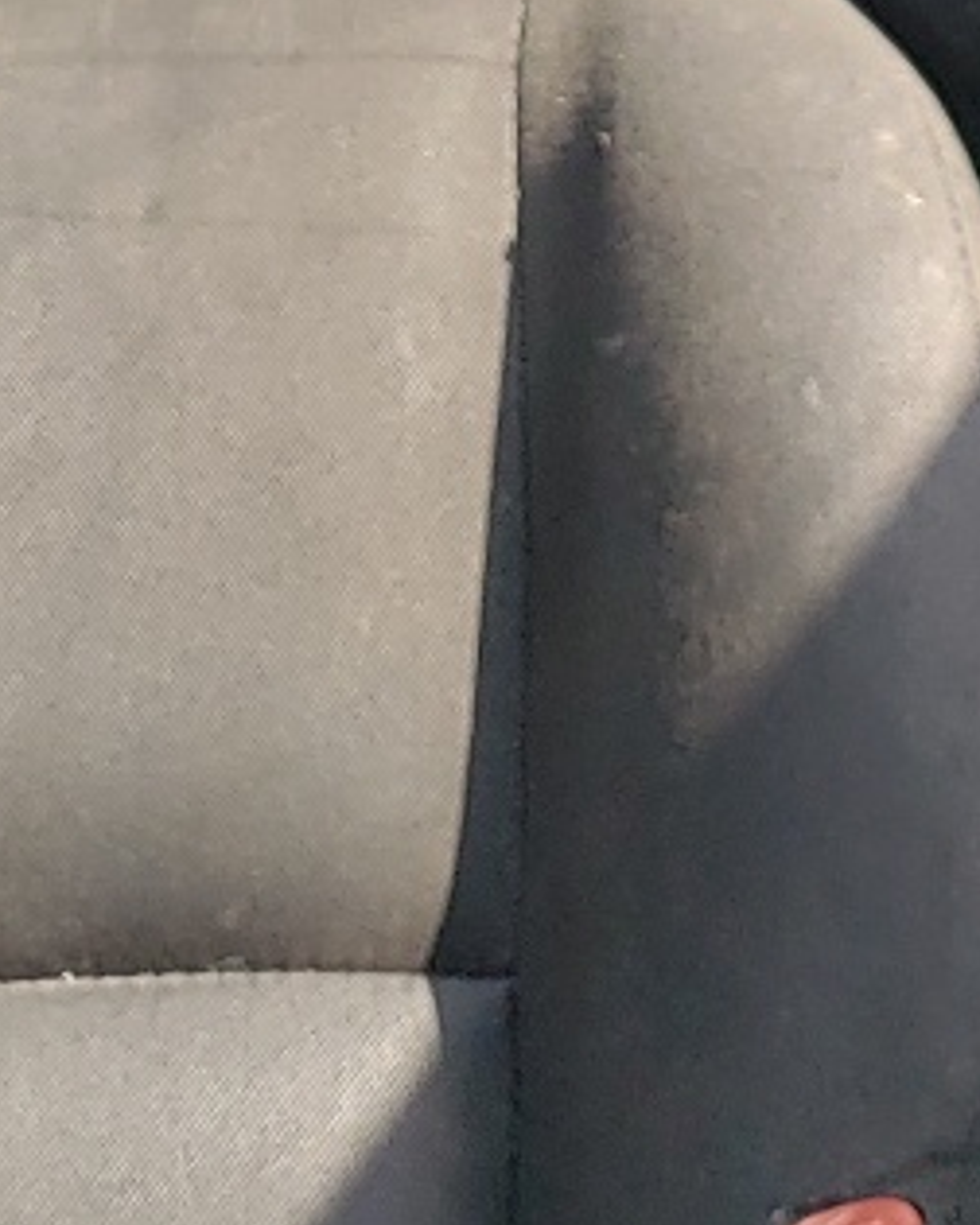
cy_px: -809
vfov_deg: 13.7
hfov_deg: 11.8
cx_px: 953
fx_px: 4677
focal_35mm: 129
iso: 50
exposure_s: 1/417
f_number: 1.5
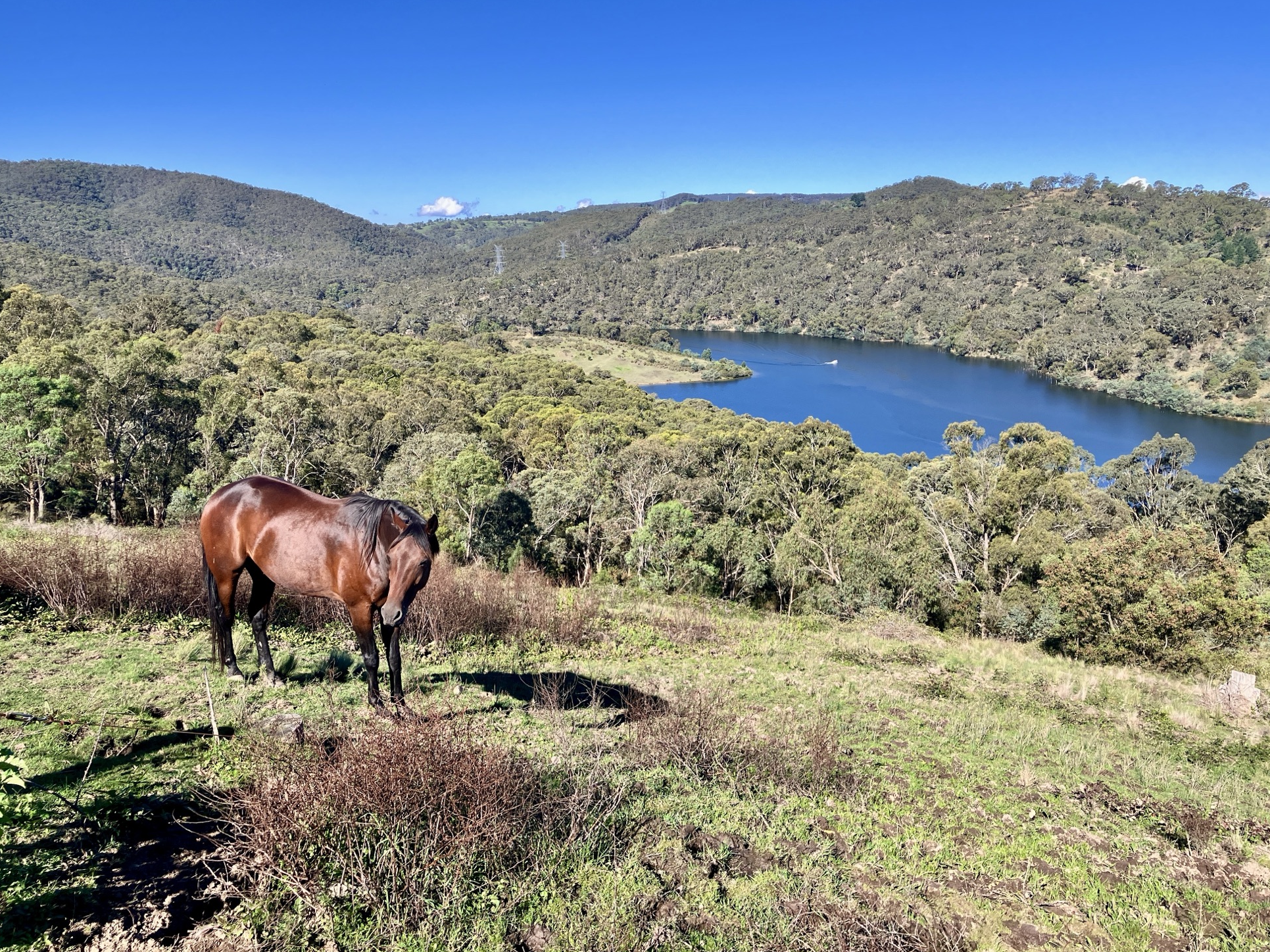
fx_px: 1064
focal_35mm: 29
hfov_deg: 61.7
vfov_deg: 48.2
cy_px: 464
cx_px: 639
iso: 32
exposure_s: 1/1473
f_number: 1.8
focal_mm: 3.99
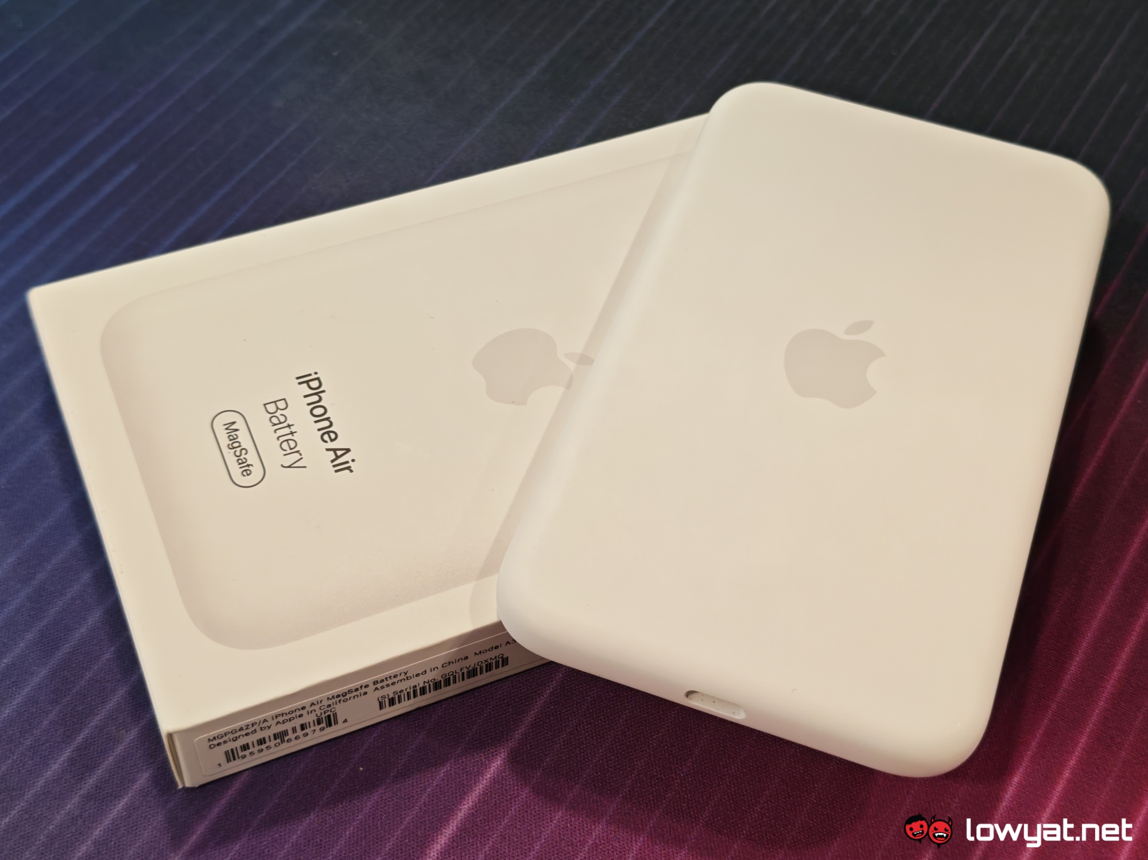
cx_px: 574
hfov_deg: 41.2
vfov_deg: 31.5
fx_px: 1525
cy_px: 430
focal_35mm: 46
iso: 125
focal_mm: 5.4
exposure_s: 1/50
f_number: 1.6
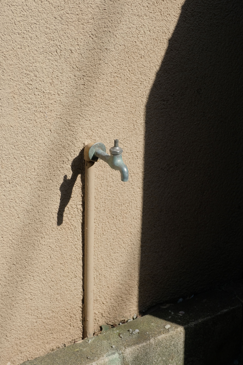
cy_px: 182
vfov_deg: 24.5
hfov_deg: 16.5
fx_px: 840
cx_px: 122
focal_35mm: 83
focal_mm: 55
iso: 400
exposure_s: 1/1300
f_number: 5.6
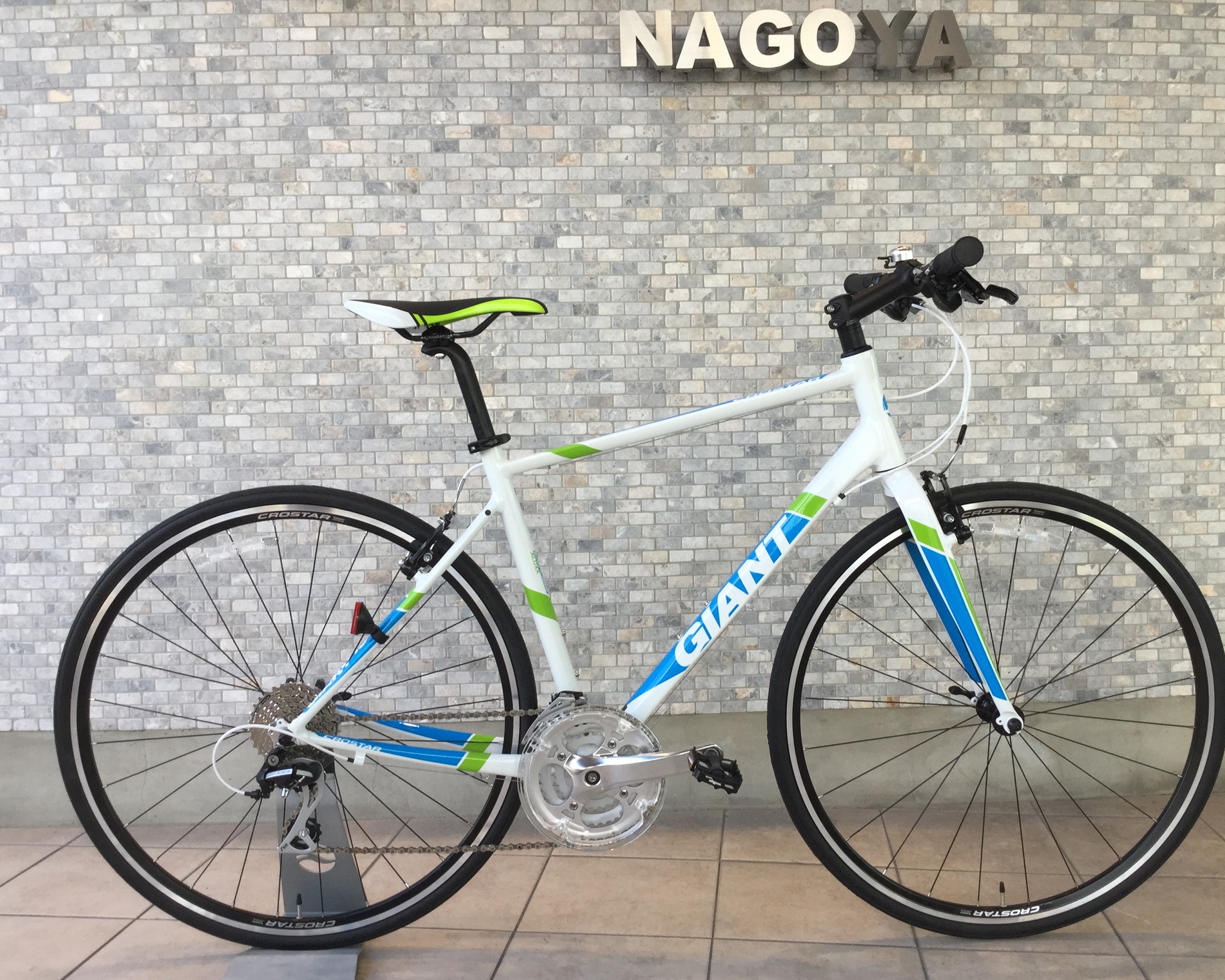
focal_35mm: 33
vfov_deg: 44.5
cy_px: 495
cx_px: 631
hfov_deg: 54.2
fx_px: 1196
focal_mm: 3.3
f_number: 2.4
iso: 32
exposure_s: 1/100
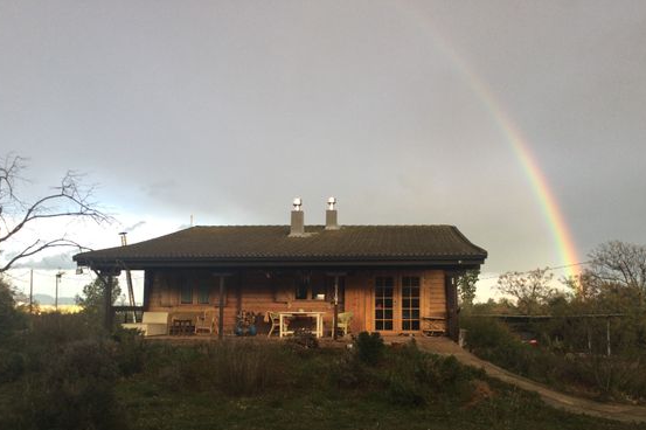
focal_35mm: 35
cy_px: 262
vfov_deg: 37.6
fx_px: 628
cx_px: 335
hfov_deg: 54.4
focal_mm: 3.3
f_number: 2.4
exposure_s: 1/100
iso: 40
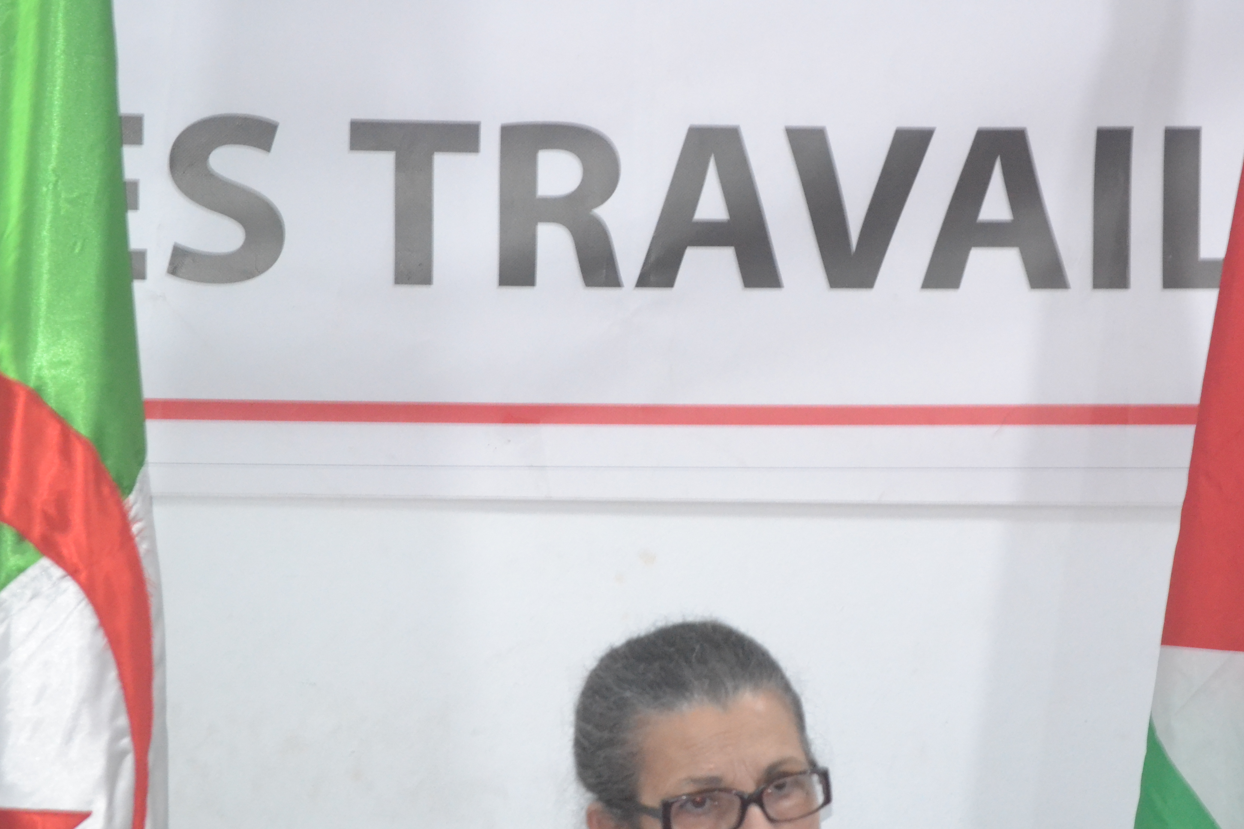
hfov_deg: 8.2
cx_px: 708
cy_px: 534
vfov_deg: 5.5
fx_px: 8638
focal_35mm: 250
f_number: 7.1
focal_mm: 120
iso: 3200
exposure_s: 1/60
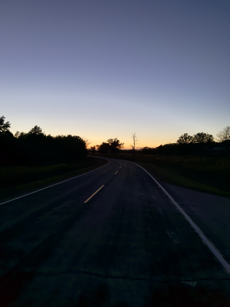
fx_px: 213
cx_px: 115
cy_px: 154
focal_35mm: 24
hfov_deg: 56.8
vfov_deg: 71.6
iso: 1000
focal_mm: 6.76
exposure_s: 1/32
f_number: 1.78
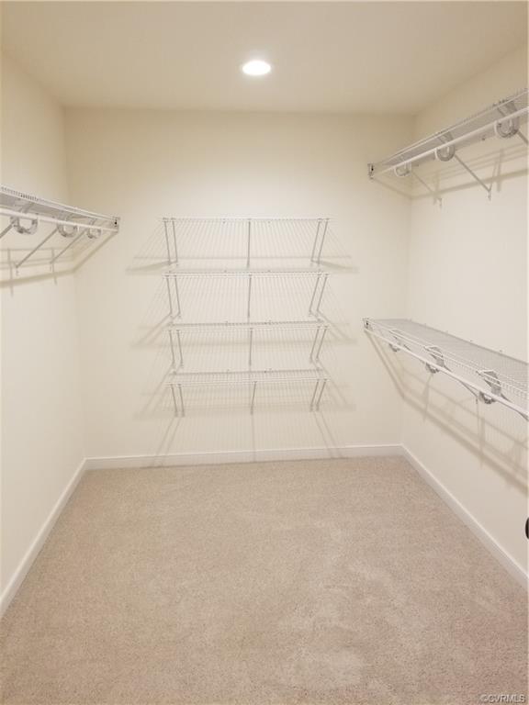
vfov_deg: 67.3
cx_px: 264
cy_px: 352
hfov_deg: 53.1
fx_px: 530
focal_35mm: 26
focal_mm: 4.25
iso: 160
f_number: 1.7
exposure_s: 1/30
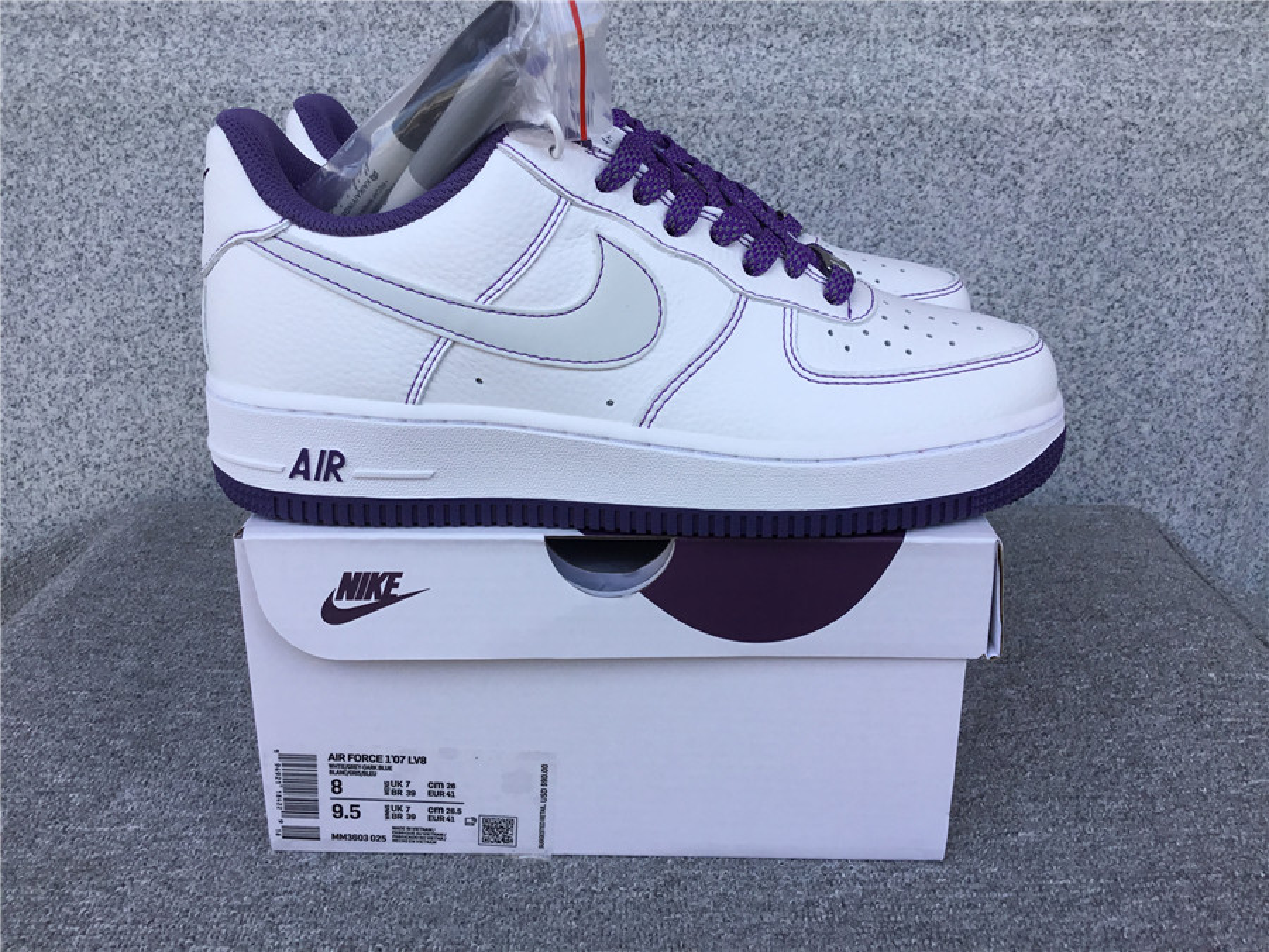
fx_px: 1136
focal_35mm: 31
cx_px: 634
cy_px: 476
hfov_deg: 58.4
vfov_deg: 45.4
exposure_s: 1/390
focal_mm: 3.3
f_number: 2.4
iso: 25
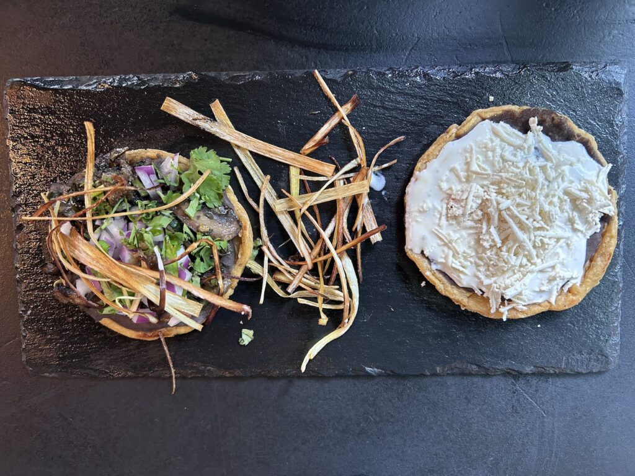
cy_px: 238
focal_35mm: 26
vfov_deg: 53.1
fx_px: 477
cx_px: 318
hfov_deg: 67.3
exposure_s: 1/60
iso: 200
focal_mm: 5.7
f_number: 1.5
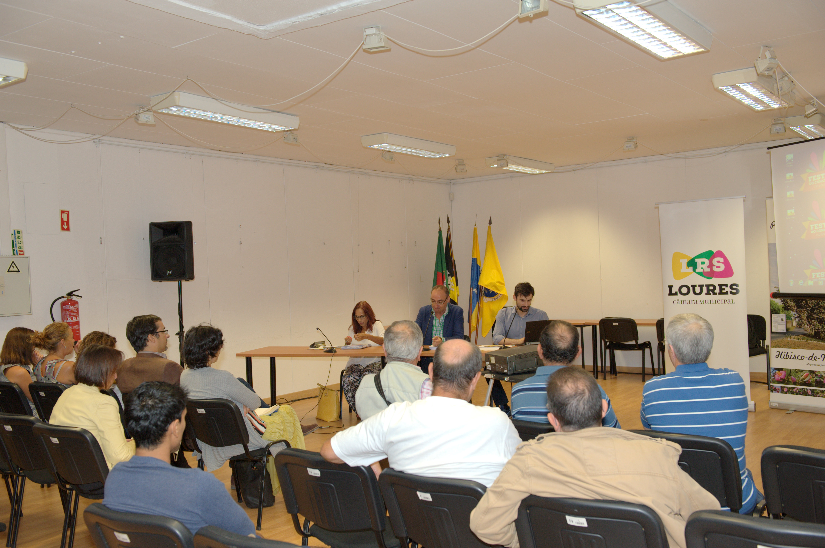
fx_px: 801
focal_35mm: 35
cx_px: 412
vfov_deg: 37.7
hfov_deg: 54.5
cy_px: 274
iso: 400
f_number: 5
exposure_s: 1/60
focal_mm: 35
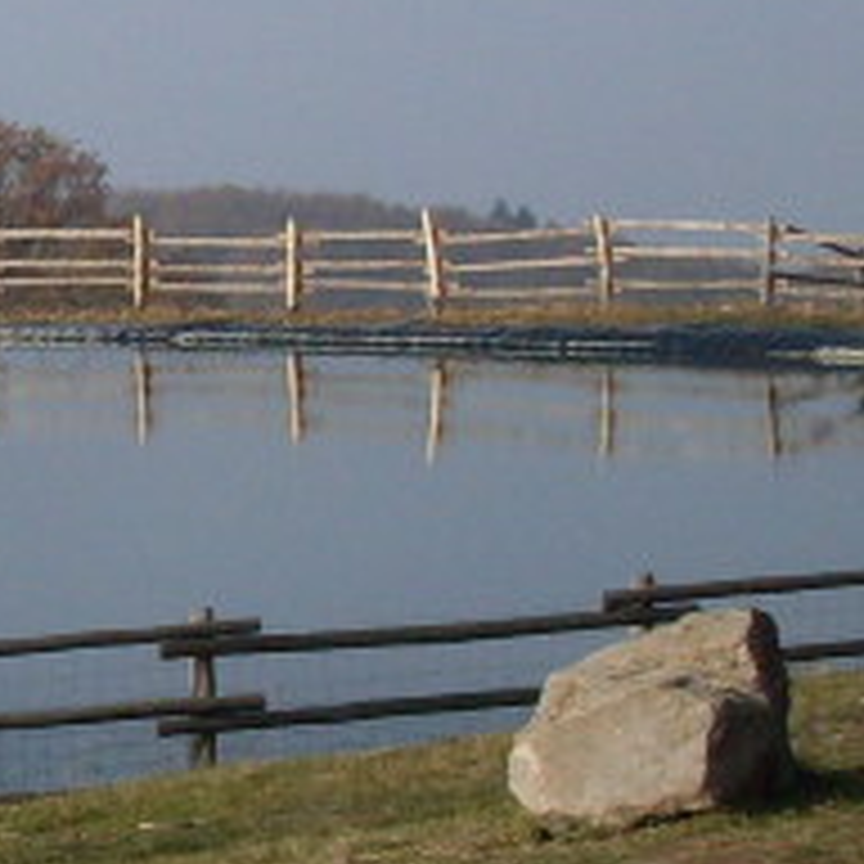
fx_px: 5055
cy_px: 302
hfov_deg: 8.8
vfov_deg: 9.8
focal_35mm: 179
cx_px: -1251
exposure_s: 1/250
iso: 80
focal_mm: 6.3
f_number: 8.4
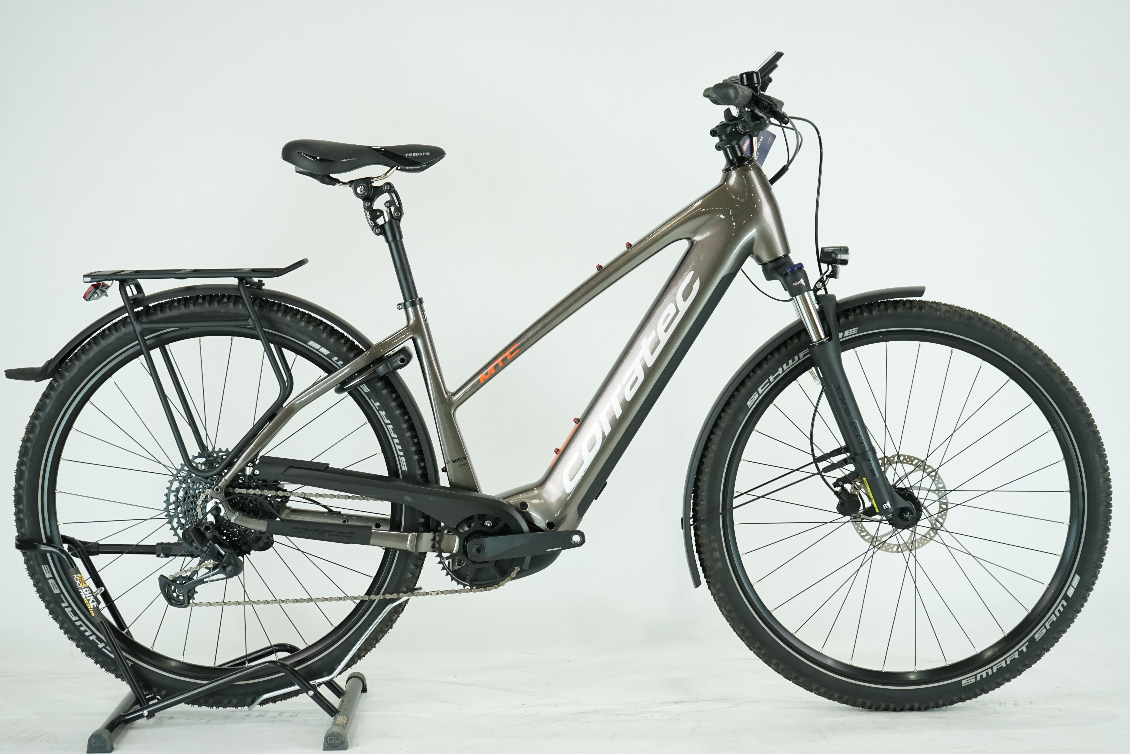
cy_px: 377
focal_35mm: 59
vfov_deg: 23.0
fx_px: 1852
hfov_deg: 33.9
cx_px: 565
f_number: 5.6
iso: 1600
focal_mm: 59
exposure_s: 1/200
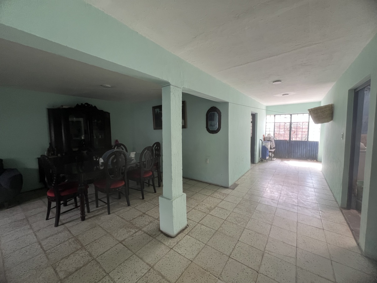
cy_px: 142
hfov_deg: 106.2
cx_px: 188
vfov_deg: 89.9
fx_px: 142
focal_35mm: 13
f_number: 1.8
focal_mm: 1.57
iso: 200
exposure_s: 1/99
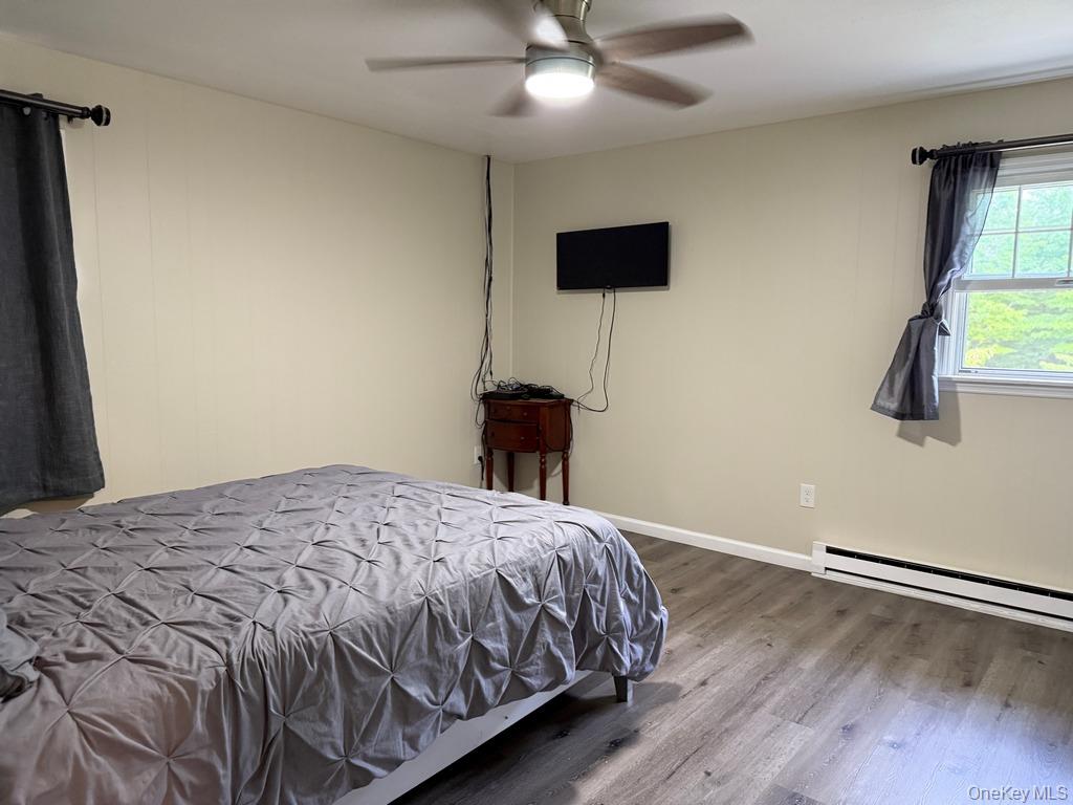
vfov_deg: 56.8
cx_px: 536
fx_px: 744
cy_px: 402
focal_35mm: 24
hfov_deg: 71.6
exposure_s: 1/60
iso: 640
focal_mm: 6.76
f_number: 1.78
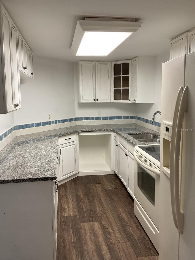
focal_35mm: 30
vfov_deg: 60.0
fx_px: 225
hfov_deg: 46.8
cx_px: 94
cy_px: 130
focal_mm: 3
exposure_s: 1/60
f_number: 1.8
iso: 64
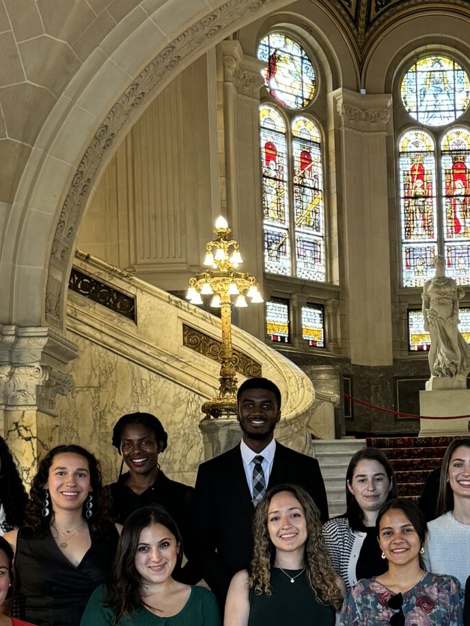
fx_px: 1213
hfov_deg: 21.4
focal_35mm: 67
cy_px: 479
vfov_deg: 28.5
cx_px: 432
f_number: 1.78
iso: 250
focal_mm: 6.76
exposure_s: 1/50
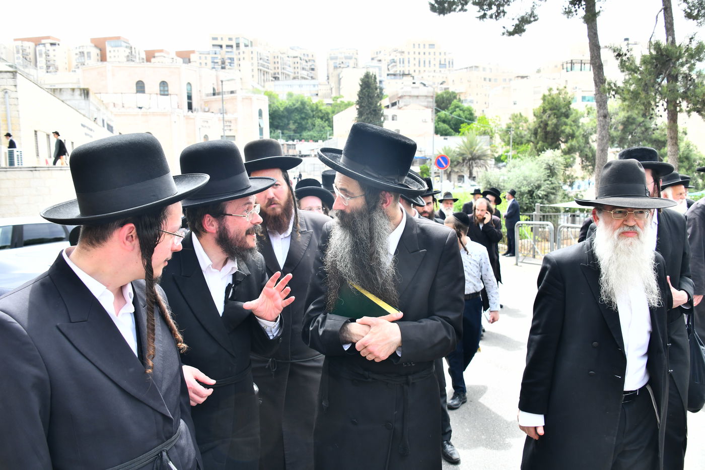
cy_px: 235
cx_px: 352
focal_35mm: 28
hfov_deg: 65.5
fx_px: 548
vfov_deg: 46.4
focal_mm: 28
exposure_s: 1/320
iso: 500
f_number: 5.6
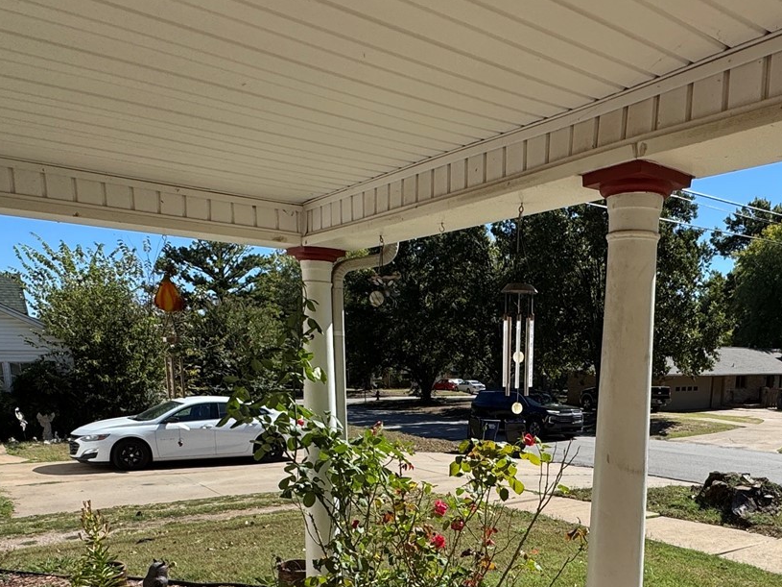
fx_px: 745
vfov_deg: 40.1
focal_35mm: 33
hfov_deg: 54.4
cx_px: 511
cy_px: 517
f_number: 2.2
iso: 50
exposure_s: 1/1506
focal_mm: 2.22
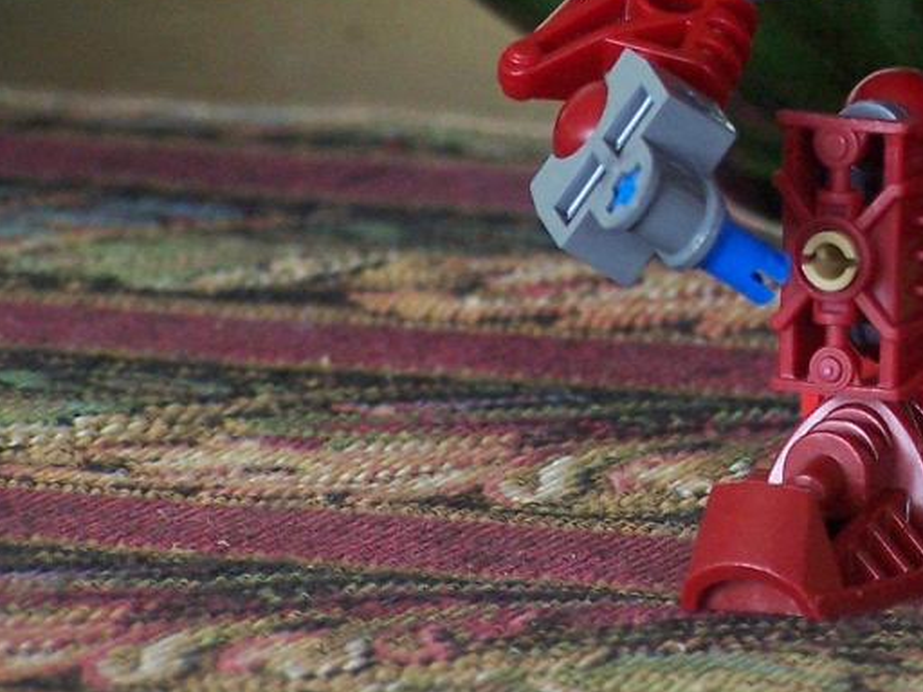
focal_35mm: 490
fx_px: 13065
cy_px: -79
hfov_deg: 4.0
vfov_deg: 3.0
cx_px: 1067
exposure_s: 1/8
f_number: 3.2
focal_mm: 34.6
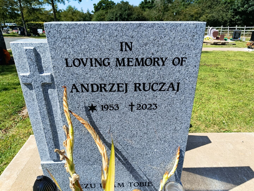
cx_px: 127
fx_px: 176
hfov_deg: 71.6
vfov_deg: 56.8
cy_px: 96
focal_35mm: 24
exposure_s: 1/765
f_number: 1.88
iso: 51
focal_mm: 5.59
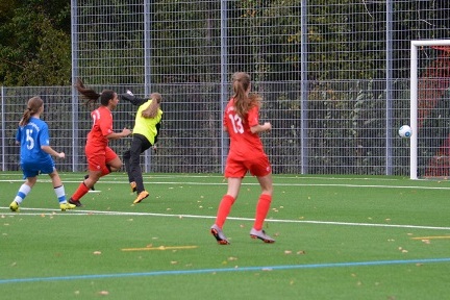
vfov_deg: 9.0
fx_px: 1912
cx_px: 225
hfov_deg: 13.4
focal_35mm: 153
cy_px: 150
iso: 1400
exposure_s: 1/500
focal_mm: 102
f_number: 4.8
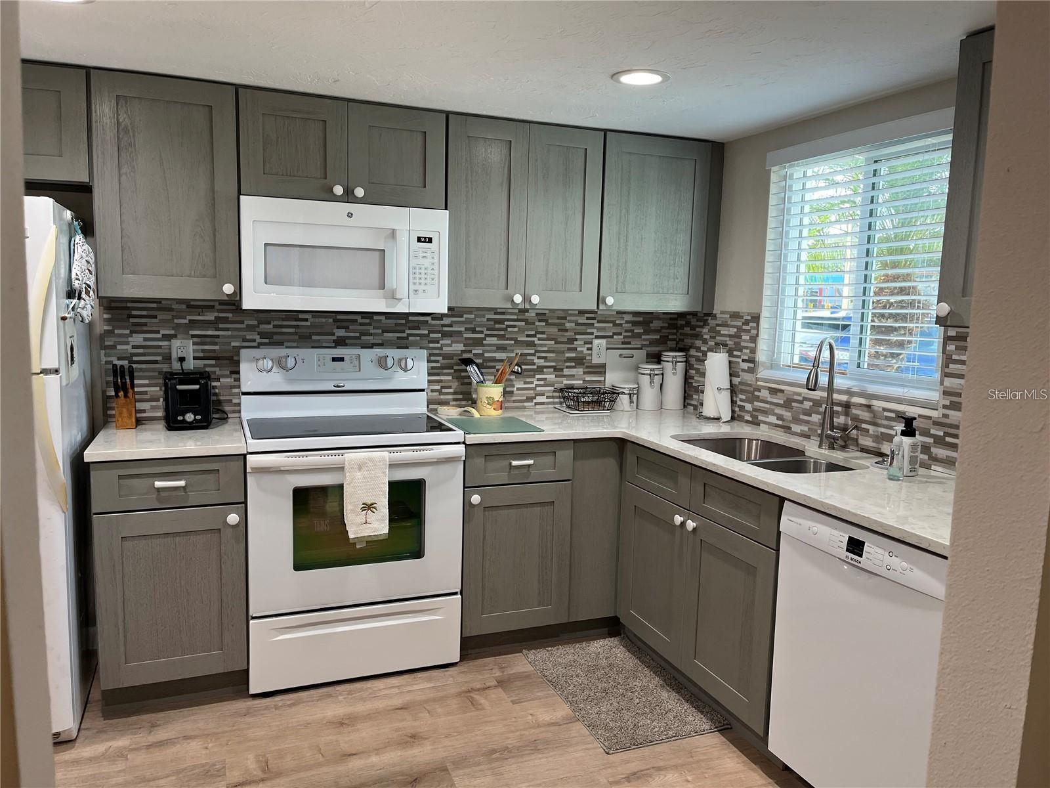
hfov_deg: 67.3
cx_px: 525
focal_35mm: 26
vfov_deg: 53.1
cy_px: 394
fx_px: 789
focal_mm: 5.1
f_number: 1.6
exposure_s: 1/120
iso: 100
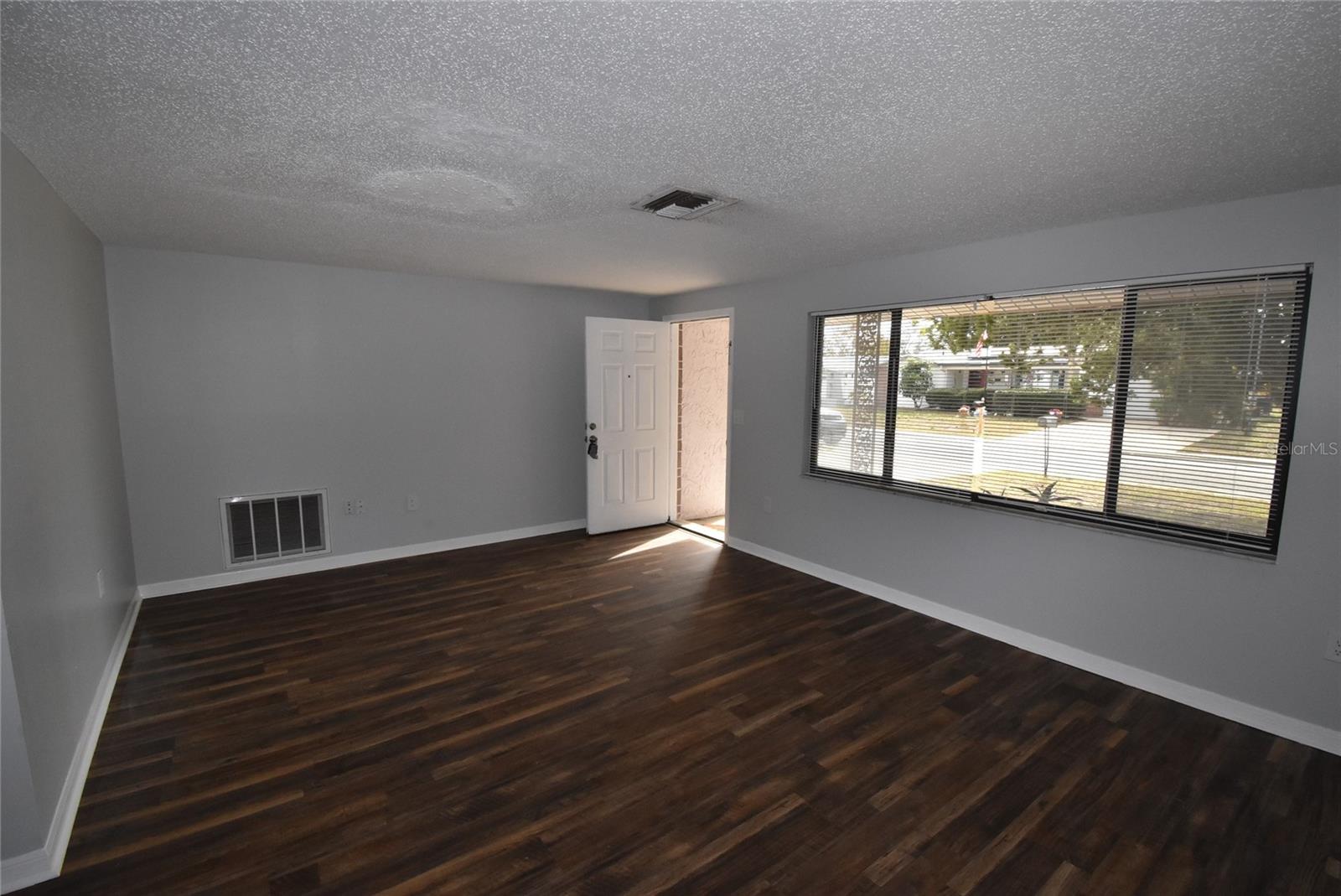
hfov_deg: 100.4
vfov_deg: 77.4
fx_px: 559
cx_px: 670
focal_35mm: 15
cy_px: 448
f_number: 16
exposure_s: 1/200
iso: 1600
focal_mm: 10
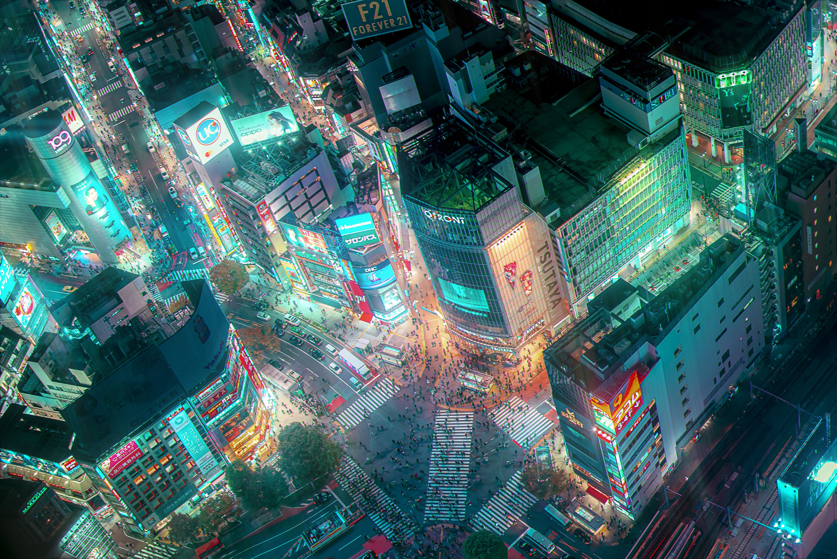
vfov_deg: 27.0
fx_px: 1163
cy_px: 280
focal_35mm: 50
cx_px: 418
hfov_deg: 39.6
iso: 200
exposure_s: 1/13
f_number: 2.8
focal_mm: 50
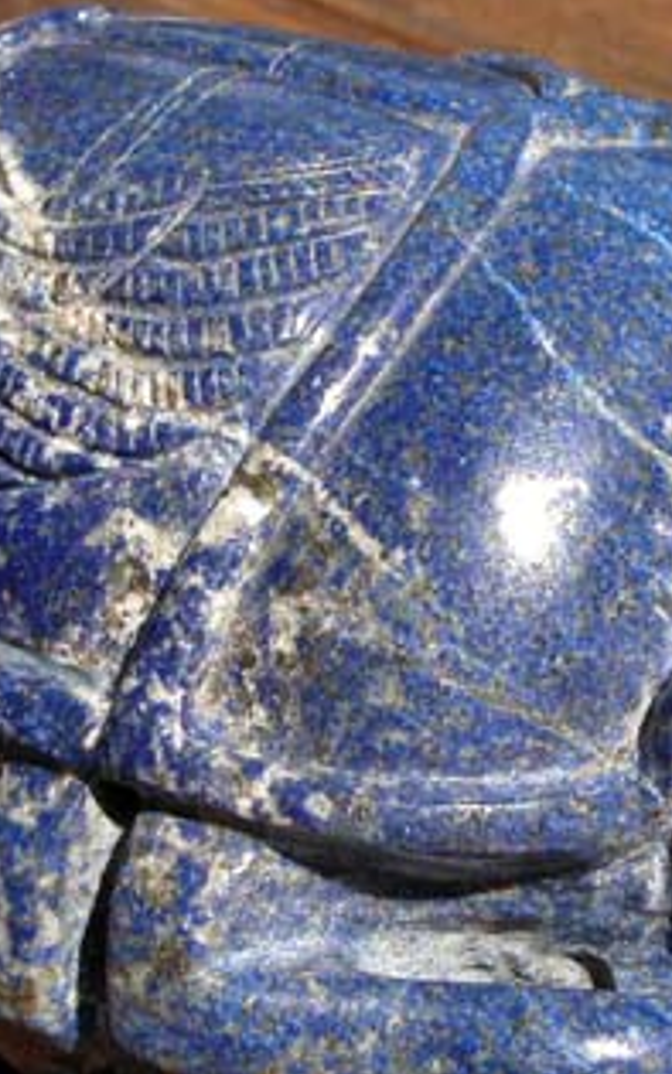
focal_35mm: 116
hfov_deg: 11.3
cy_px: 627
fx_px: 3398
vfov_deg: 18.0
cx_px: 331
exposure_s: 1/870
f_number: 5.9
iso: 200
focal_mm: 17.8
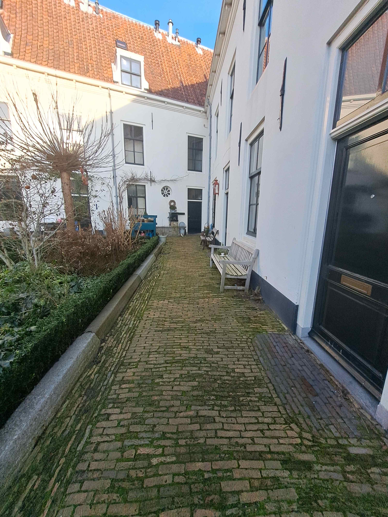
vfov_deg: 106.2
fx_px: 194
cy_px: 258
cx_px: 194
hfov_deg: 89.9
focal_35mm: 13
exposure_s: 1/333
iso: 50
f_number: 2.2
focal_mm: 1.74
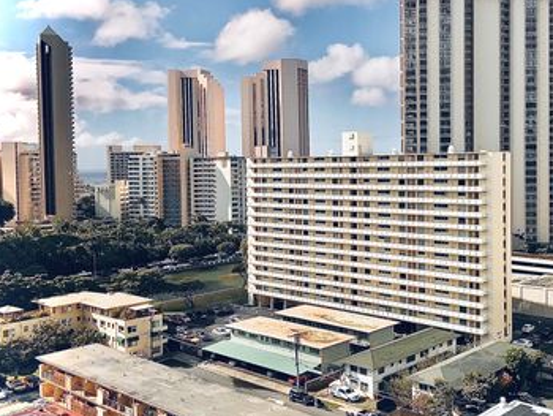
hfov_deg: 45.8
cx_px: 386
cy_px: 192
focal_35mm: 40
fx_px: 639
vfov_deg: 36.0
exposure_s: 1/4566
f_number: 1.8
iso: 20
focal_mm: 3.99
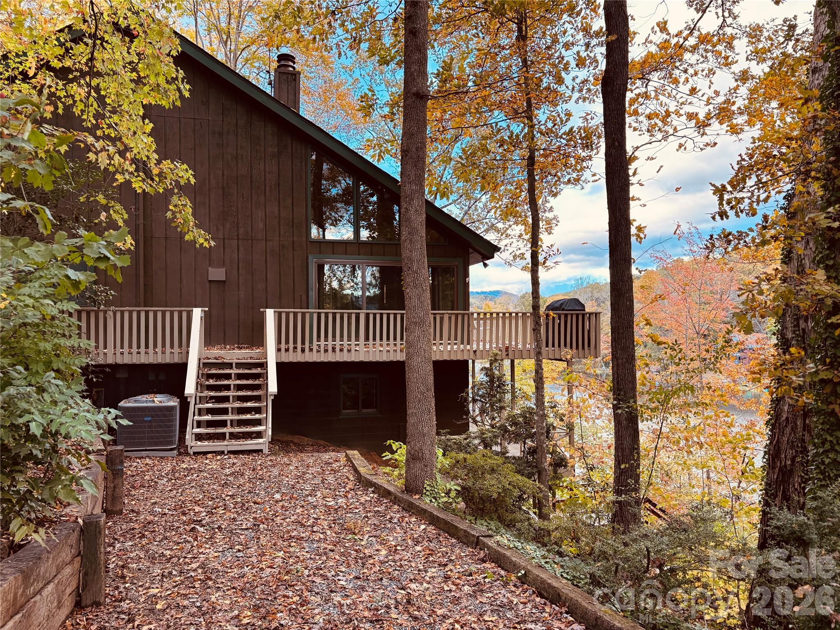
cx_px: 420
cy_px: 315
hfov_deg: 67.3
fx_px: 631
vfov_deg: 53.1
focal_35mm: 26
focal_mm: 5.96
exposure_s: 1/103
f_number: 1.6
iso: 125
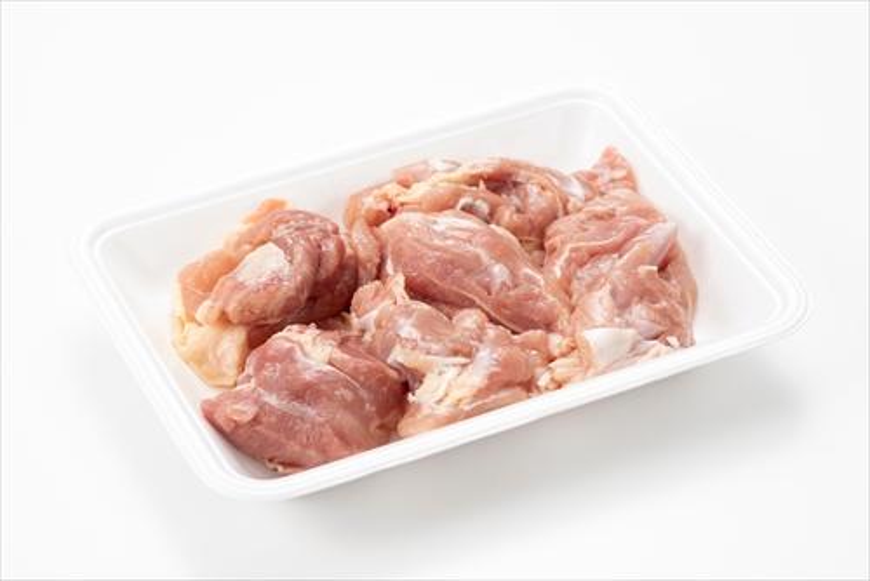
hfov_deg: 19.4
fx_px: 2539
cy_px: 290
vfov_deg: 13.1
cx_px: 435
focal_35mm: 105
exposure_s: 1/250
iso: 100
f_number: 11
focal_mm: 105
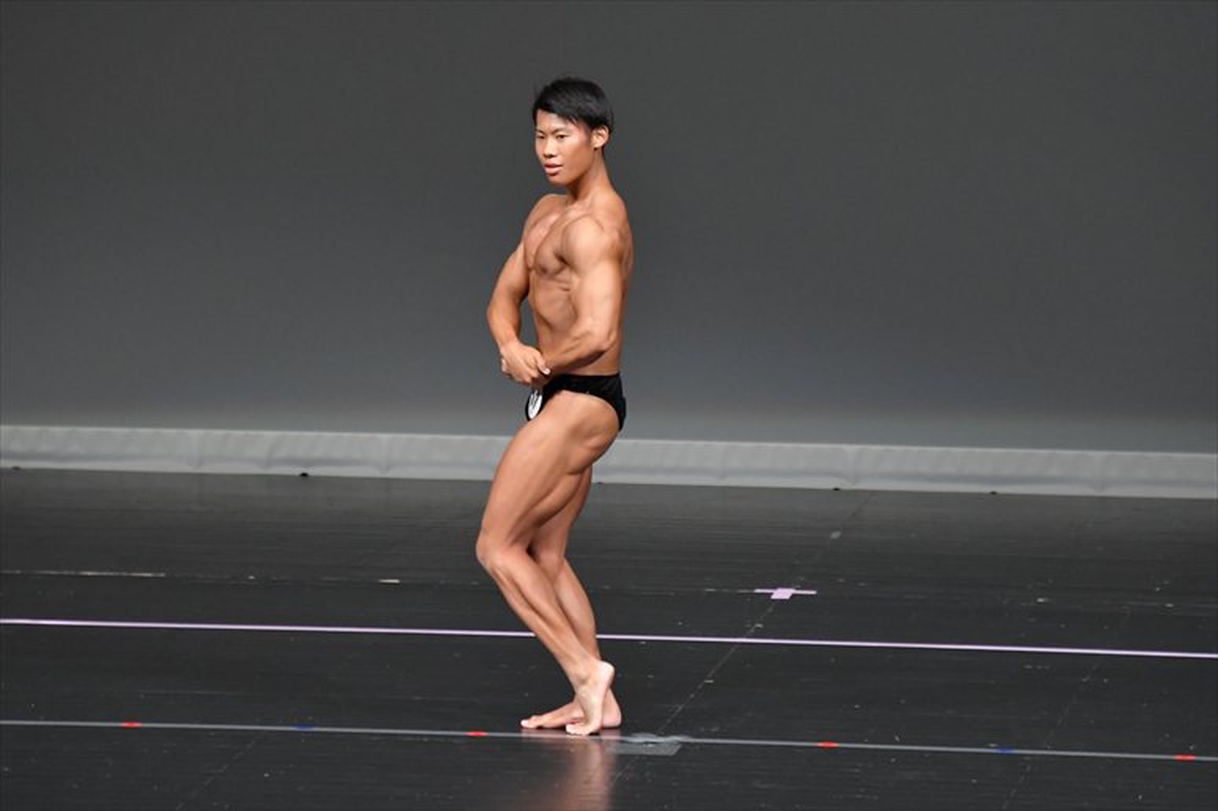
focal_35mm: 345
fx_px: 11667
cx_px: 609
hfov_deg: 6.0
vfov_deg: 4.0
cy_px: 406
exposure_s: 1/400
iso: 4000
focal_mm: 230
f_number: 5.6
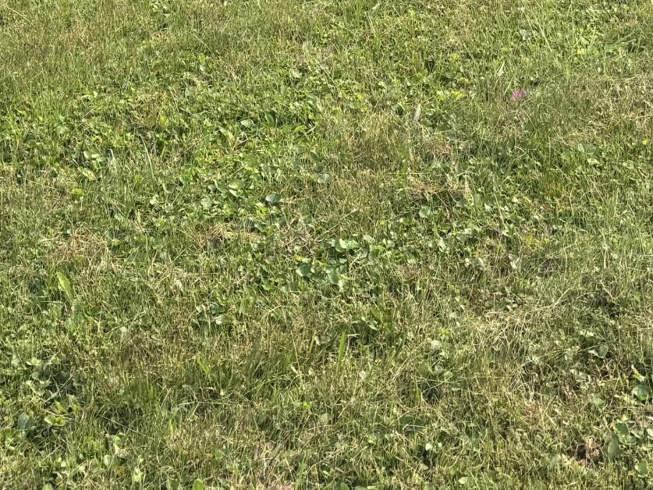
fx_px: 1623
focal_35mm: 86
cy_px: -370
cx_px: 384
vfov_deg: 15.1
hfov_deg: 22.7
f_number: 1.78
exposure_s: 1/888
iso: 80
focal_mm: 6.76
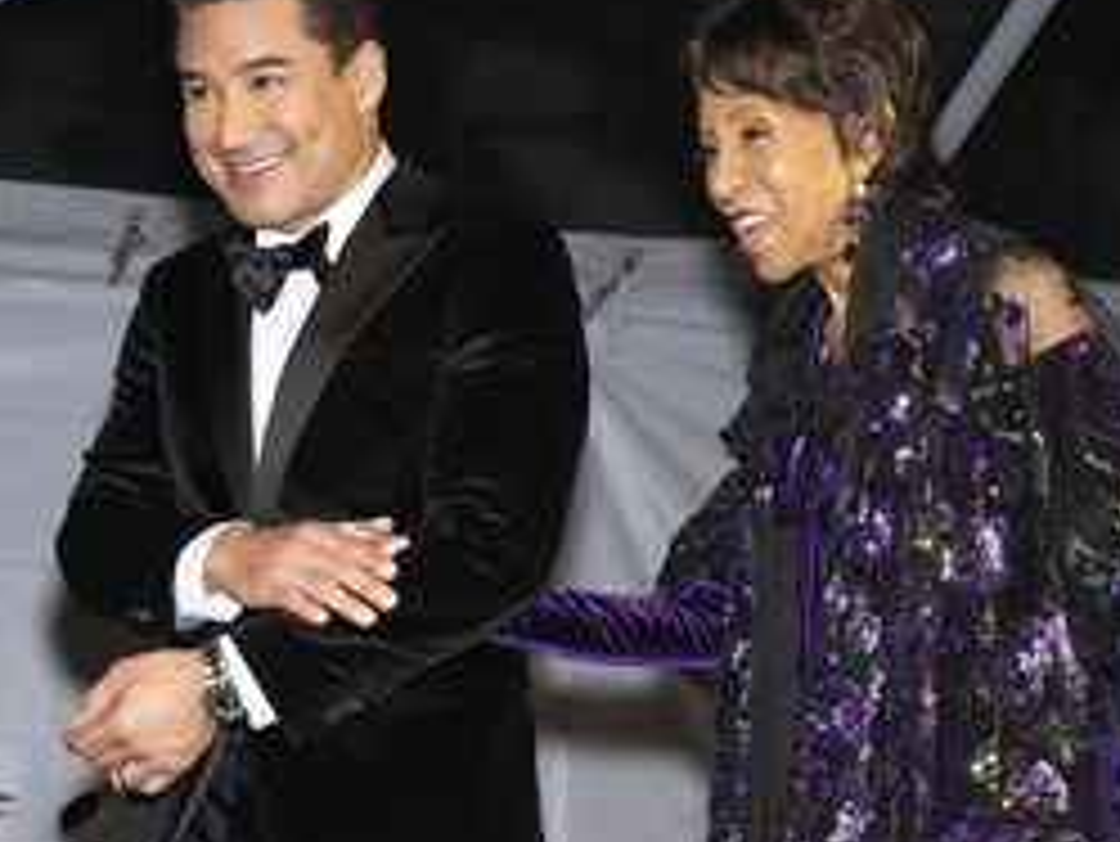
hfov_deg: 26.7
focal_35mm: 73
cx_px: 542
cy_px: 536
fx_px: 2363
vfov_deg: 20.1
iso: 800
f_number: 5.6
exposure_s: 1/200
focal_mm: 42
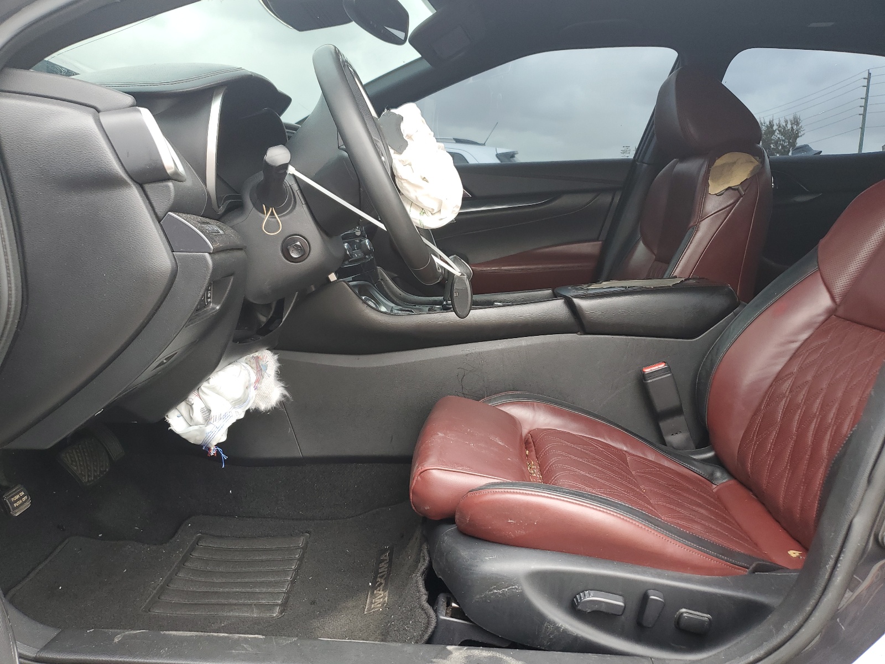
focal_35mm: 26
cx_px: 442
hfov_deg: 67.3
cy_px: 332
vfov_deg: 53.1
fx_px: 665
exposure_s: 1/217
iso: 50
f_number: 1.5
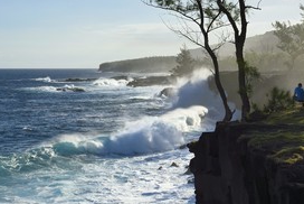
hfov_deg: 27.3
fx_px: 626
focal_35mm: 74
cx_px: 177
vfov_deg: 18.5
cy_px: 110
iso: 200
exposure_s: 1/250
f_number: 11
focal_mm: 48
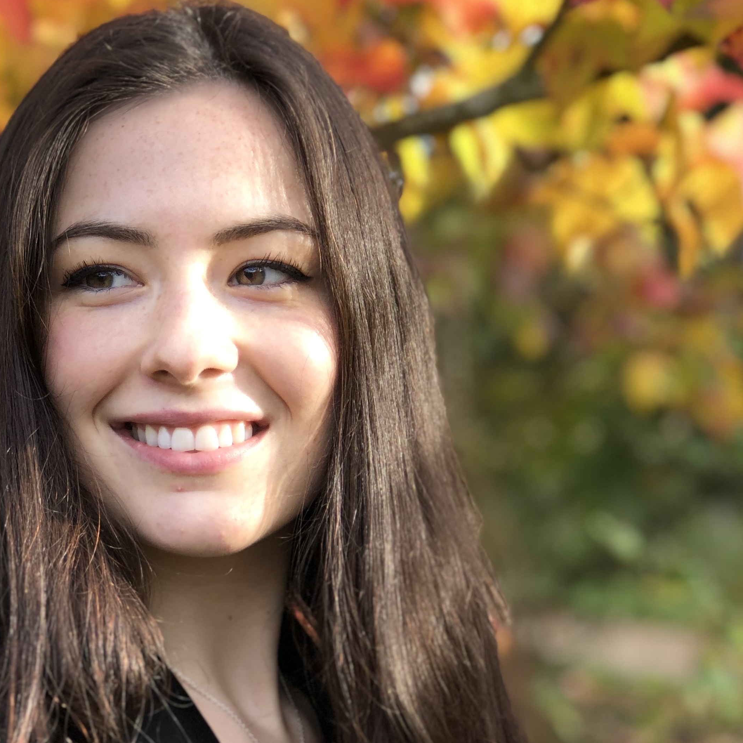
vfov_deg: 18.1
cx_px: 58
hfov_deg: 17.8
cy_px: 455
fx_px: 2331
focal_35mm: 96
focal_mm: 6.6
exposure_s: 1/120
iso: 32
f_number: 2.8
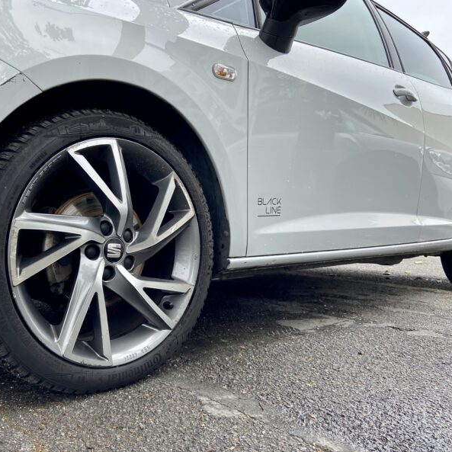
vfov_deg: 52.5
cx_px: 155
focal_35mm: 31
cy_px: 228
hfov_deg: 51.7
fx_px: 458
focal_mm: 4.25
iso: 32
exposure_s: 1/651
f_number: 1.8
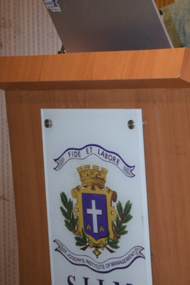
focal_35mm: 172
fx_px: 1364
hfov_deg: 7.9
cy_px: 129
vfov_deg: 11.9
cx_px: 193
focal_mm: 45
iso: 1250
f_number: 5
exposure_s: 1/60
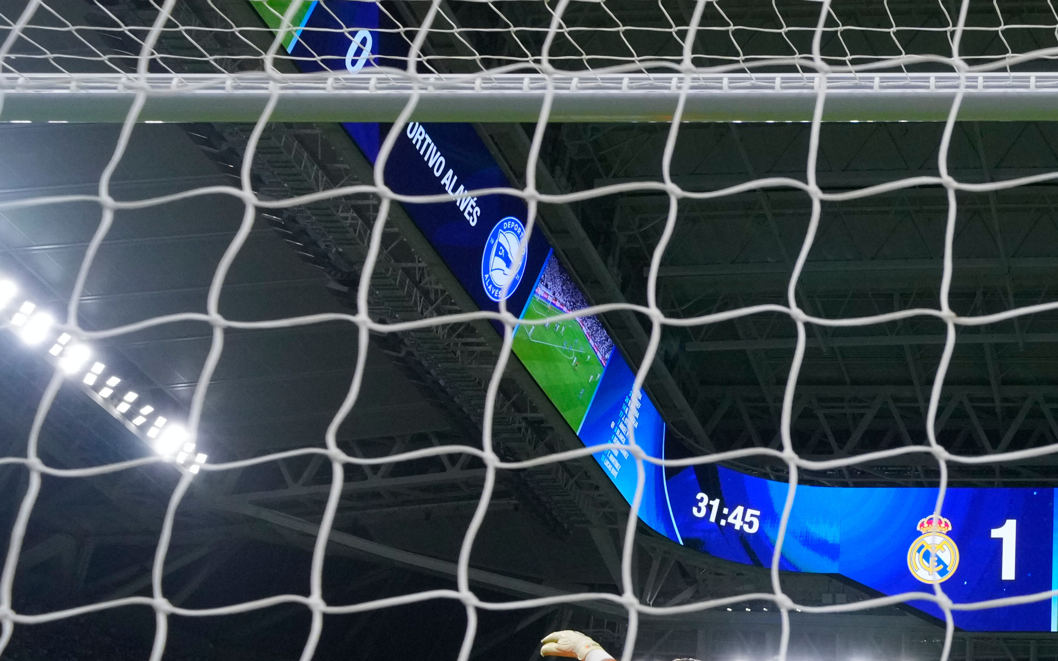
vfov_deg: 21.2
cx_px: 1161
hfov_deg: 30.1
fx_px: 1759
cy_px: 444
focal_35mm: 61
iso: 2500
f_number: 5.6
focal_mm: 22
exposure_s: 1/800
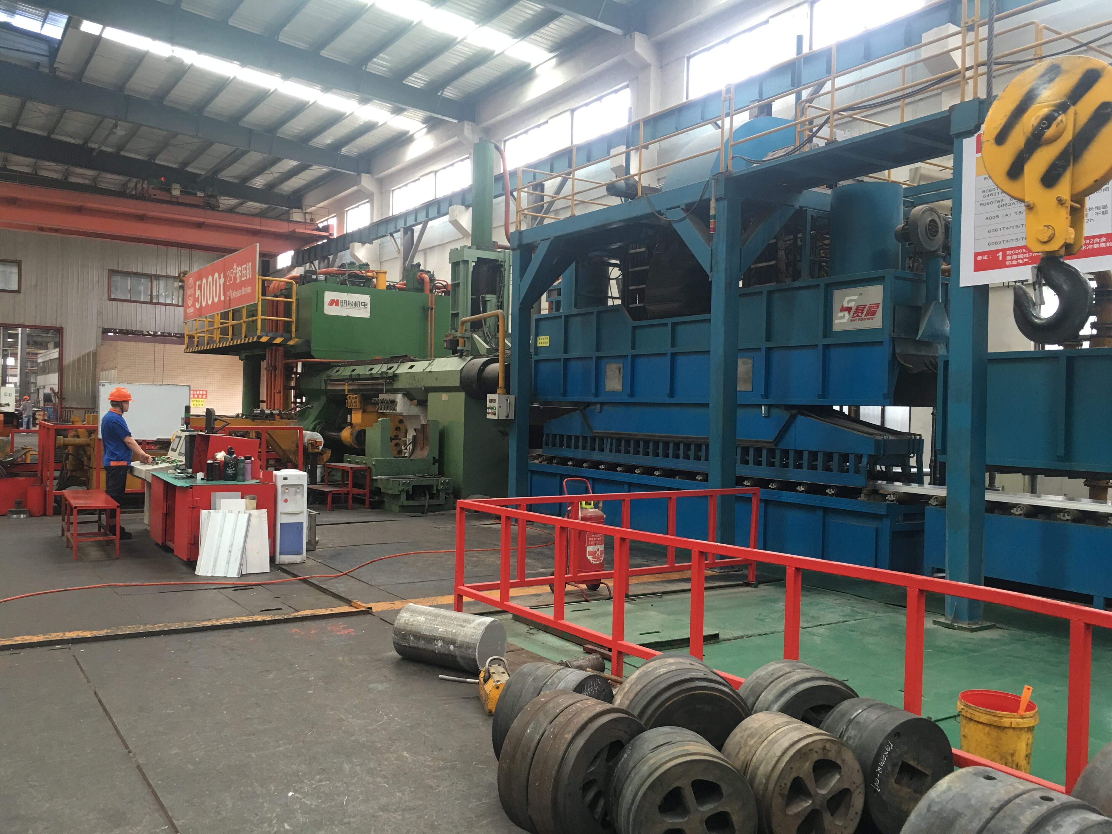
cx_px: 556
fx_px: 932
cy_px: 417
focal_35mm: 29
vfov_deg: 48.2
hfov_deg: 61.7
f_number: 2.2
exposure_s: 1/17
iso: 40
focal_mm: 4.15
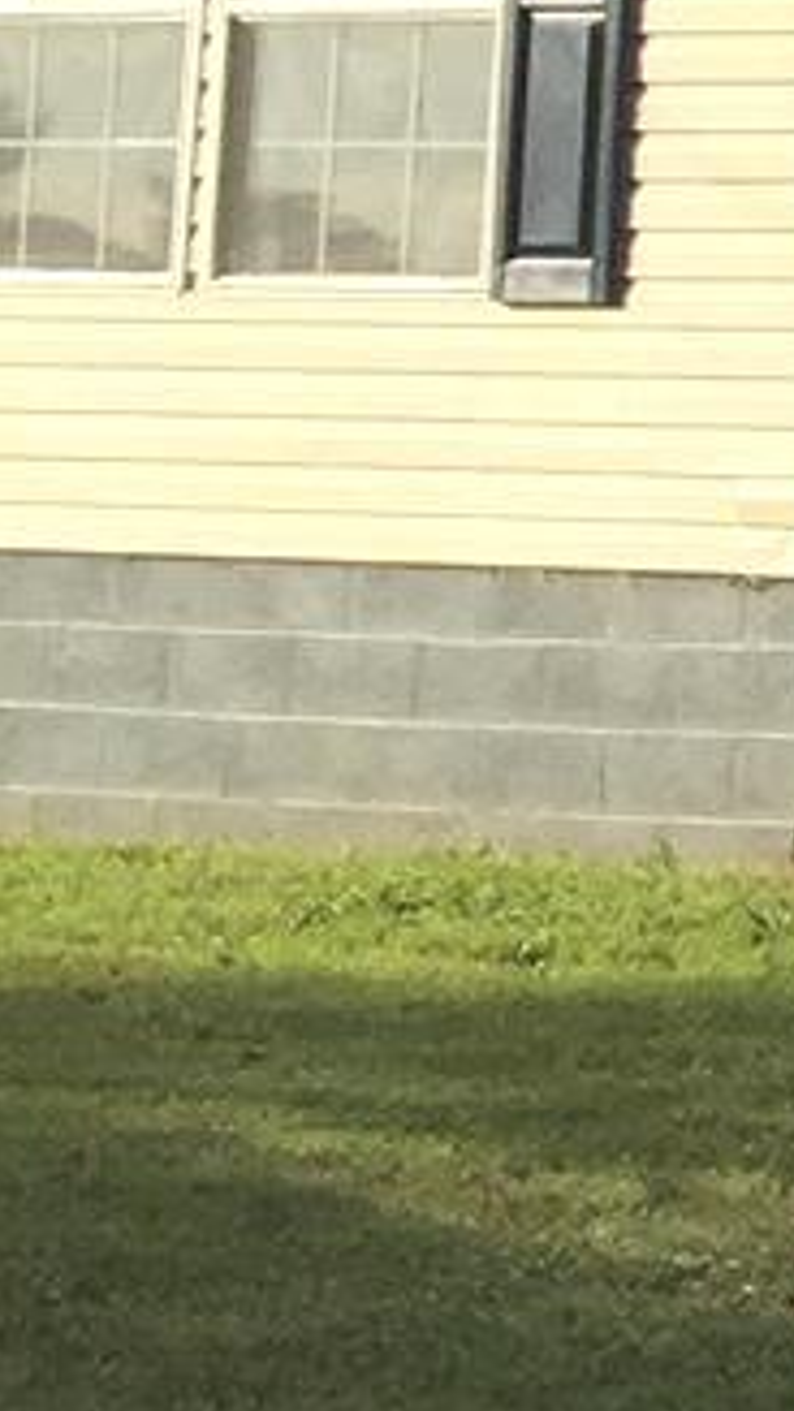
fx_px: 7297
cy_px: 574
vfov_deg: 11.0
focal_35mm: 195
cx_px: 3685
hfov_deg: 5.2
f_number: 2.2
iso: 25
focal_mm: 4.15
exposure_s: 1/674
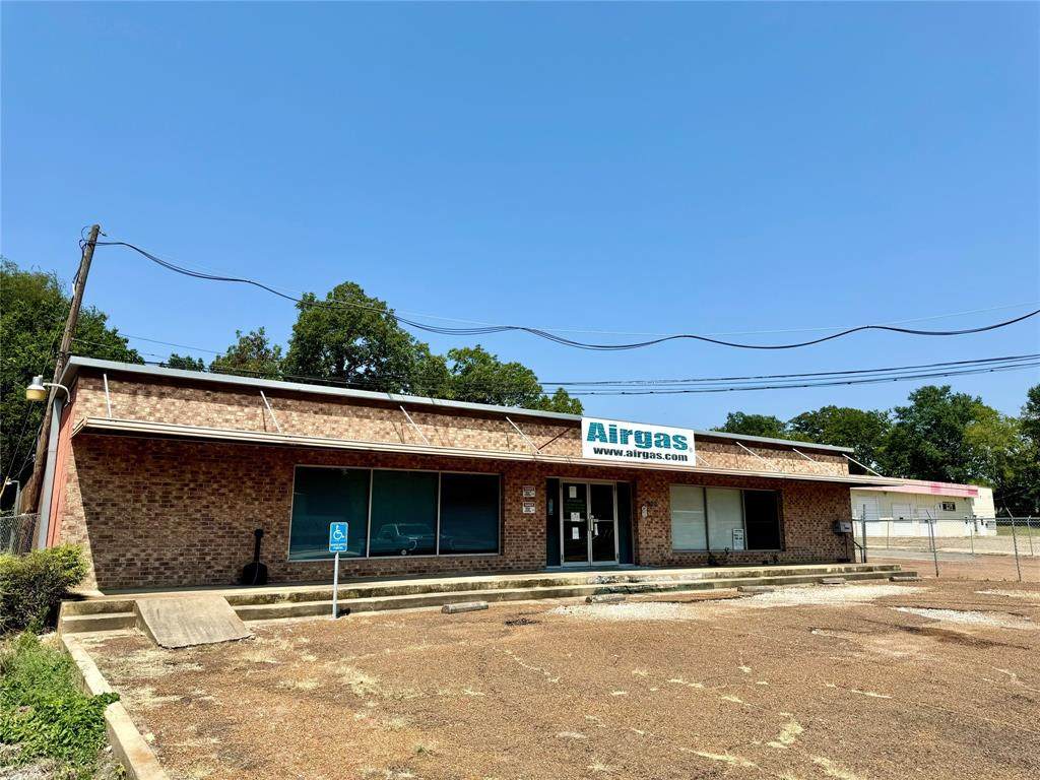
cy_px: 390
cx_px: 520
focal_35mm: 24
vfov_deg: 56.8
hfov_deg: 71.6
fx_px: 721
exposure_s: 1/5348
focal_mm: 6.76
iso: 80
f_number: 1.78
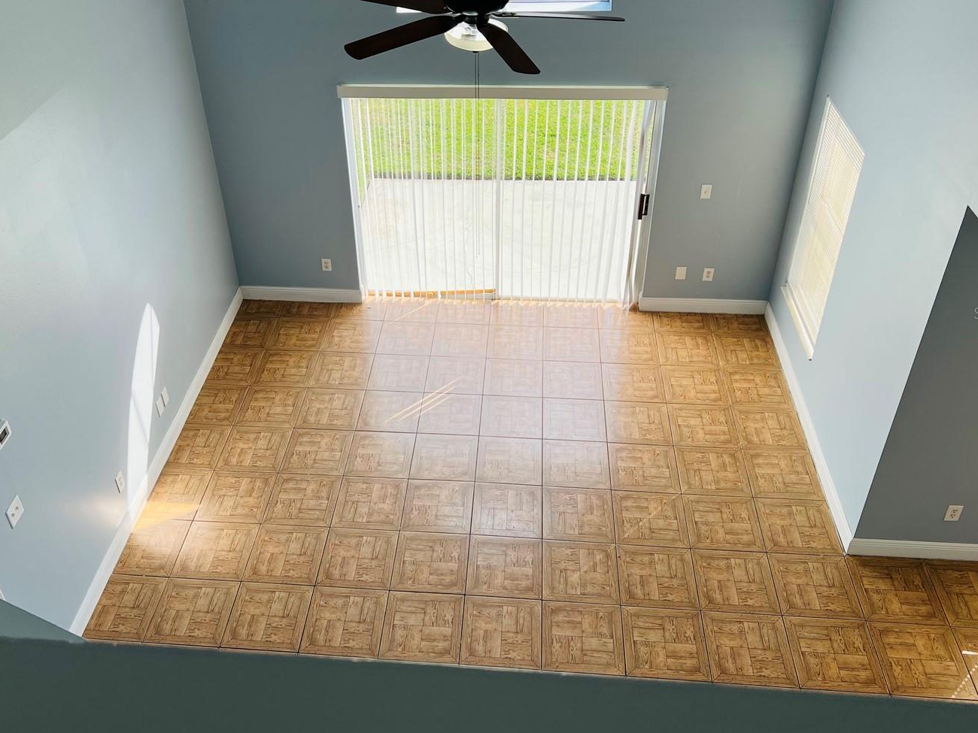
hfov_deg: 56.7
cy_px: 313
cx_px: 443
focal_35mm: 32
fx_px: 904
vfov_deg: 44.0
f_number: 1.5
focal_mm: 5.7
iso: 50
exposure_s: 1/982
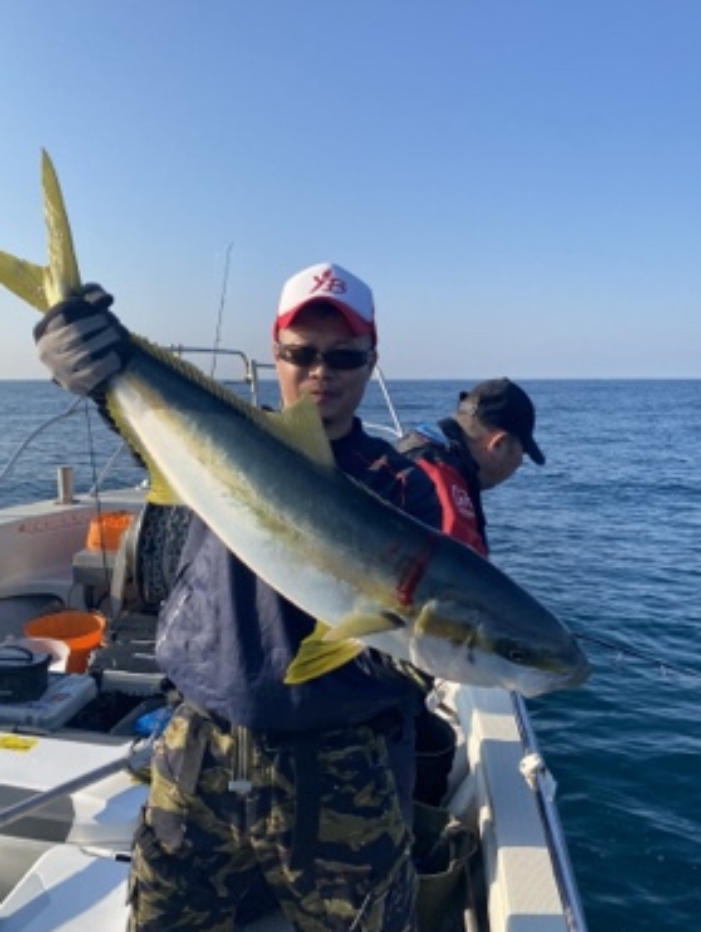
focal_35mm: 28
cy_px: 442
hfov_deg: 49.8
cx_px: 347
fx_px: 755
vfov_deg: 63.4
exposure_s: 1/2141
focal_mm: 4.25
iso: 32
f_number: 1.8
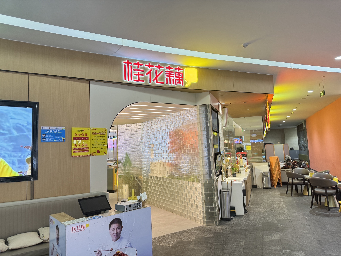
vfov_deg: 56.8
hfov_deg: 71.6
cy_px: 128
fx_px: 236
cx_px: 170
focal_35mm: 24
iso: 200
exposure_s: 1/66
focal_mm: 6.76
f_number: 1.78
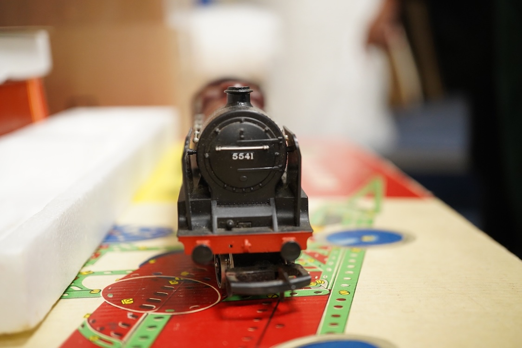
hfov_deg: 43.6
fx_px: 652
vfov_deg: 29.9
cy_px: 174
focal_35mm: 45
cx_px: 261
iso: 2000
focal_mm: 30
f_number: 5
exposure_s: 1/100
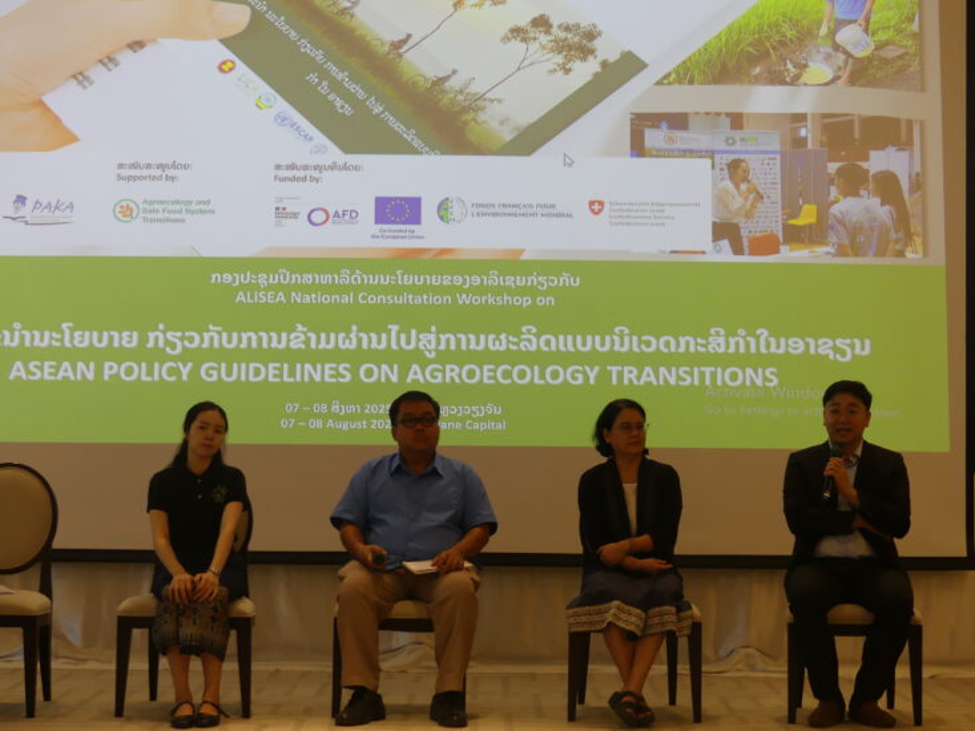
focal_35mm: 75
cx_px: 488
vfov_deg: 19.6
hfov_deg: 26.0
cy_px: 366
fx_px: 2113
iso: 320
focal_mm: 13.5
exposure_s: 1/80
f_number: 2.8
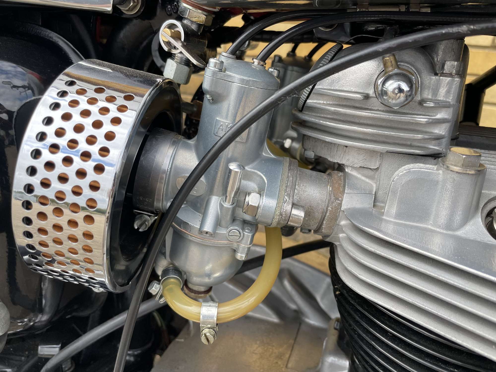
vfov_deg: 53.1
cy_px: 186
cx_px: 248
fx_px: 373
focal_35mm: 26
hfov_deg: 67.3
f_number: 1.6
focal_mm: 4.2
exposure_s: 1/425
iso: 32
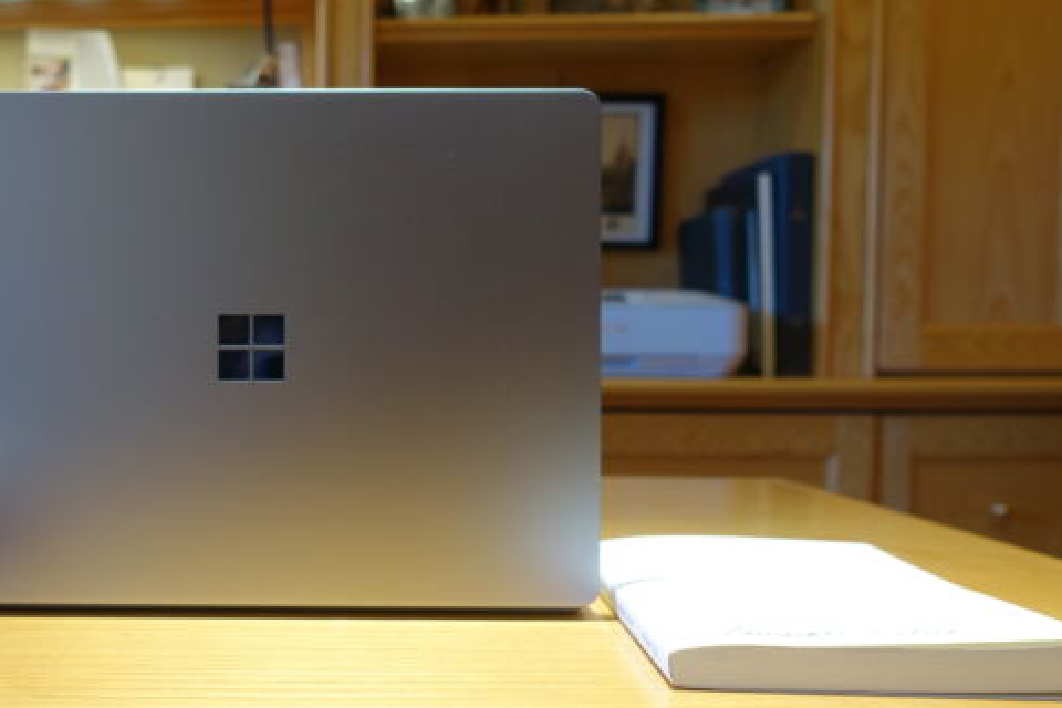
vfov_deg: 33.3
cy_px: 410
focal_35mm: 40
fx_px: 1180
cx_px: 277
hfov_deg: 46.8
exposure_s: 1/30
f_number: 2.5
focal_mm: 8.8
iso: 125
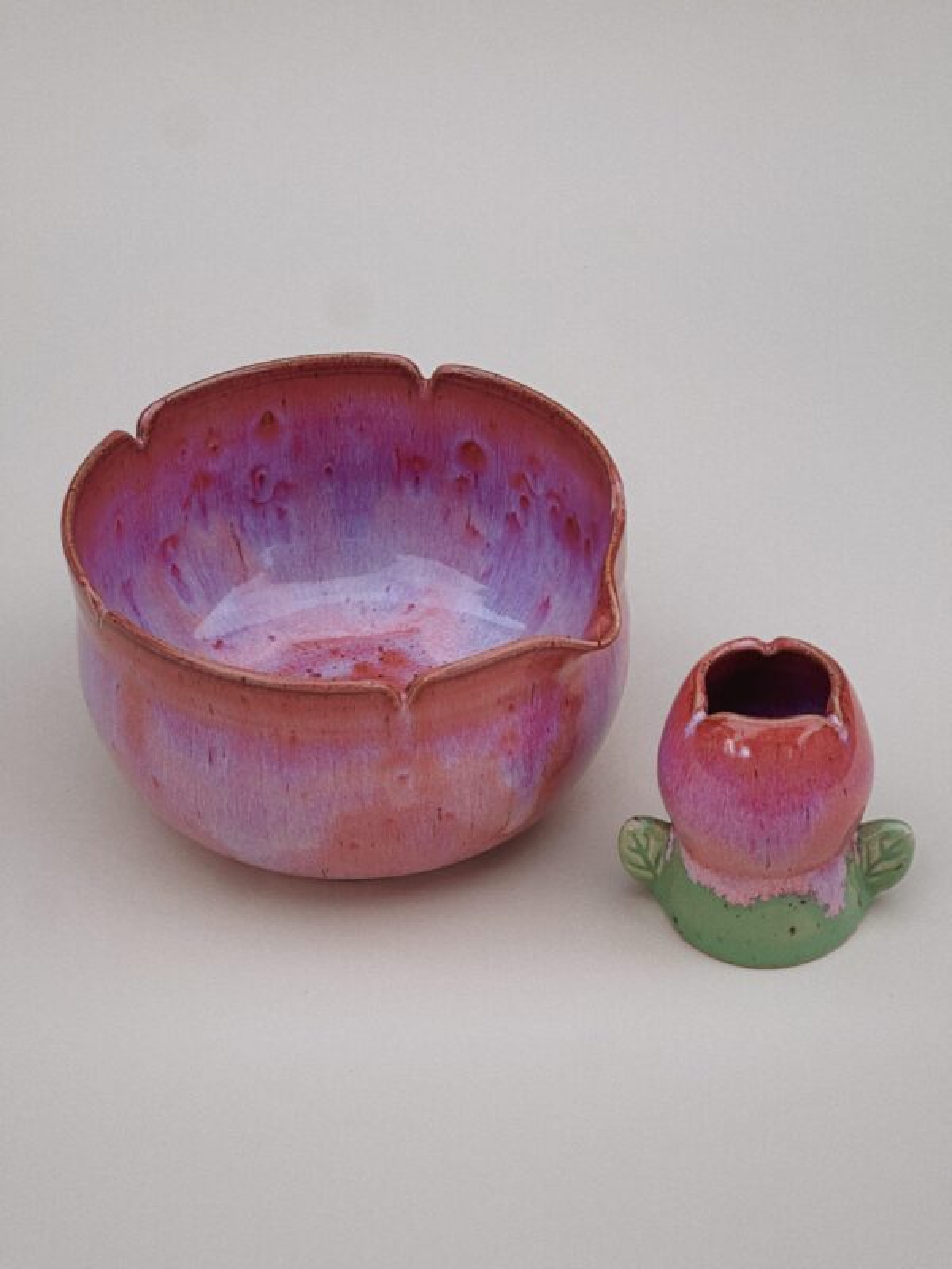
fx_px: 2824
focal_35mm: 77
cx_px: 476
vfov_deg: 25.3
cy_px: 634
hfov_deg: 19.1
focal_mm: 9
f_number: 2.8
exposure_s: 1/99
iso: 80
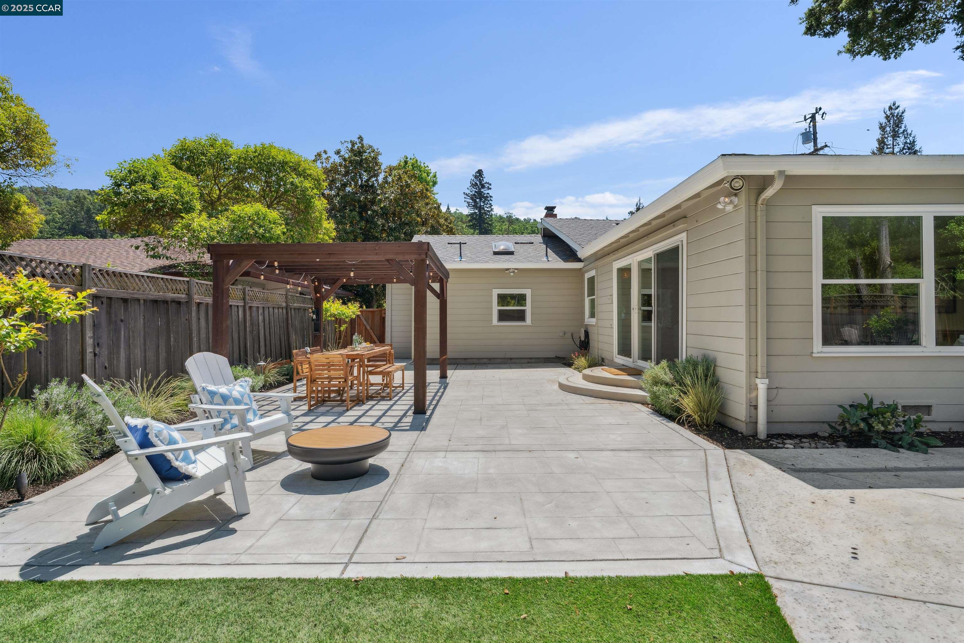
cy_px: 322
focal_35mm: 18
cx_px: 482
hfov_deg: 90.0
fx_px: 482
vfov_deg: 67.4
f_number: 9
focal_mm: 18
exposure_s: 1/640
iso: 320
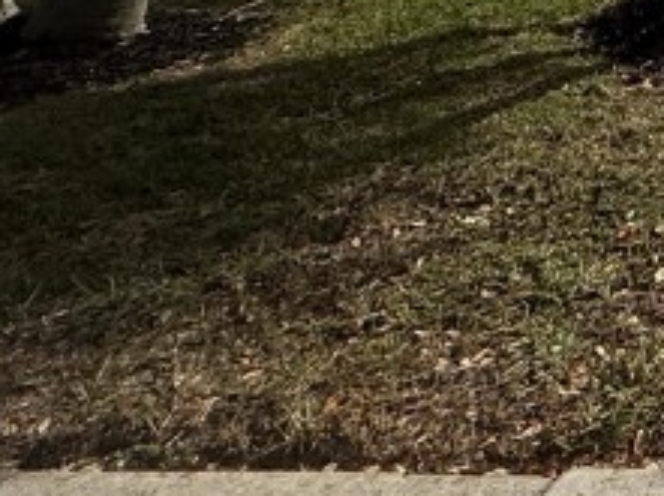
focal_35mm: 65
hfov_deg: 19.7
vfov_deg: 17.1
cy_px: -472
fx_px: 1245
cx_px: 1265
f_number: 2.2
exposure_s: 1/4425
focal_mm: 2.22
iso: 80
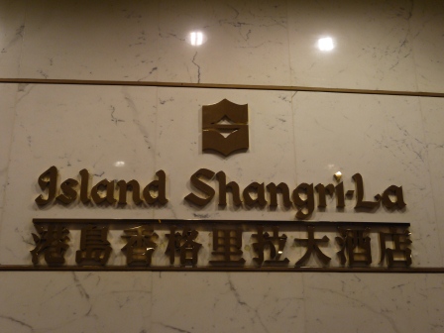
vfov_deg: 31.5
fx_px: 590
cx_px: 222
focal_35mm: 46
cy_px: 166
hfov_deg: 41.2
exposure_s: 1/60
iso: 800
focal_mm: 23
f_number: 4.8
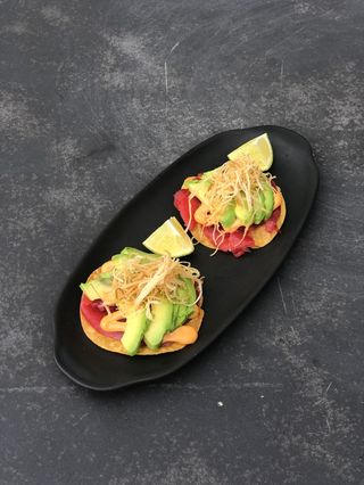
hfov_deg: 25.7
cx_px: 182
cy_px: 242
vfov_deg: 33.8
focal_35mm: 57
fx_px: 798
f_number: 2.8
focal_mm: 6.6
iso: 25
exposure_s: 1/60
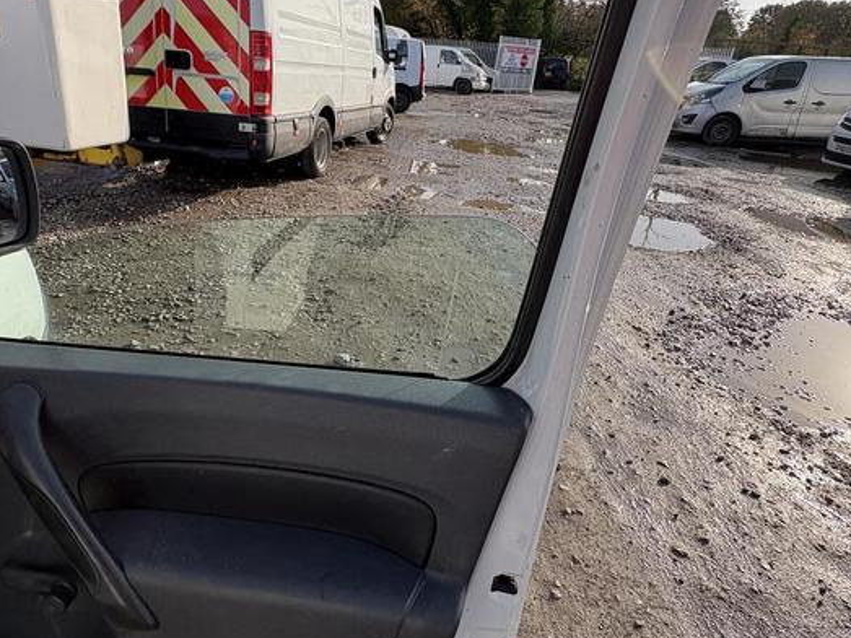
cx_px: 363
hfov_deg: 71.2
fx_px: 590
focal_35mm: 24
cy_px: 296
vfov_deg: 56.7
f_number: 2.2
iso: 40
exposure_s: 1/681
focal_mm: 2.22
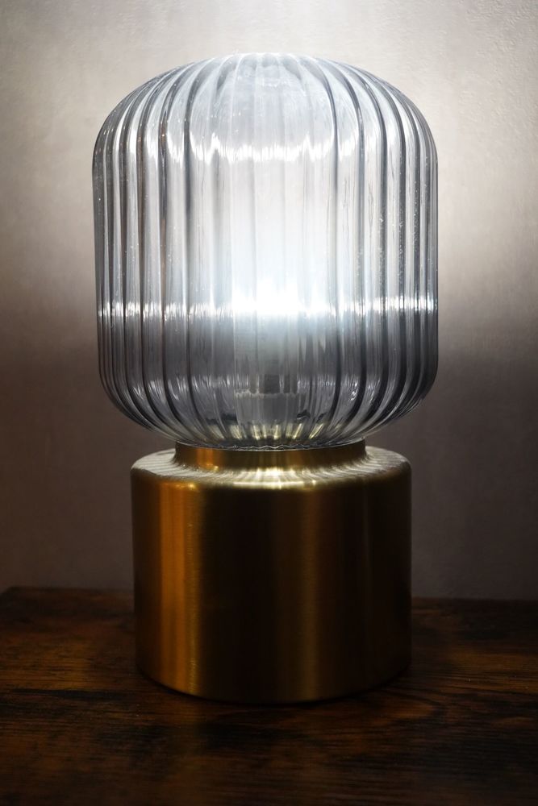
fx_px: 919
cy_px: 403
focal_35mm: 41
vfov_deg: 47.4
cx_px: 269
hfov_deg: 32.6
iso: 5000
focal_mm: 41
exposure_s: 1/160
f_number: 5
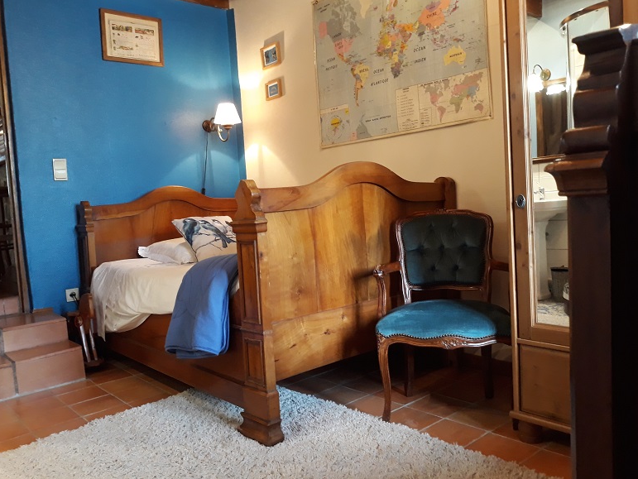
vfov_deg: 49.8
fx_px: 516
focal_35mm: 28
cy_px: 234
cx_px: 320
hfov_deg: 63.4
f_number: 1.7
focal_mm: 3.71
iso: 250
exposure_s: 1/25
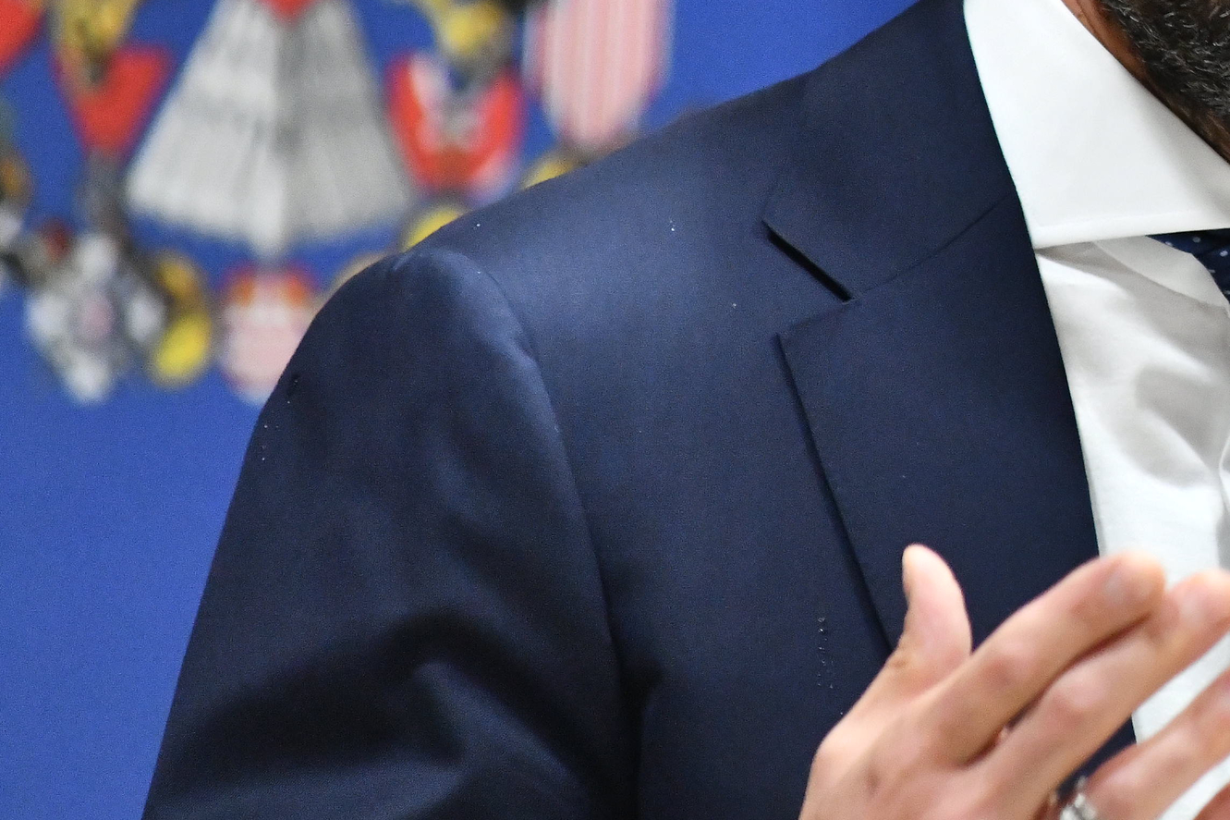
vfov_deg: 2.5
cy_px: -18
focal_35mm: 541
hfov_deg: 3.8
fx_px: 18481
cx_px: 1457
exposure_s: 1/250
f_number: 5
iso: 4000
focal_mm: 200
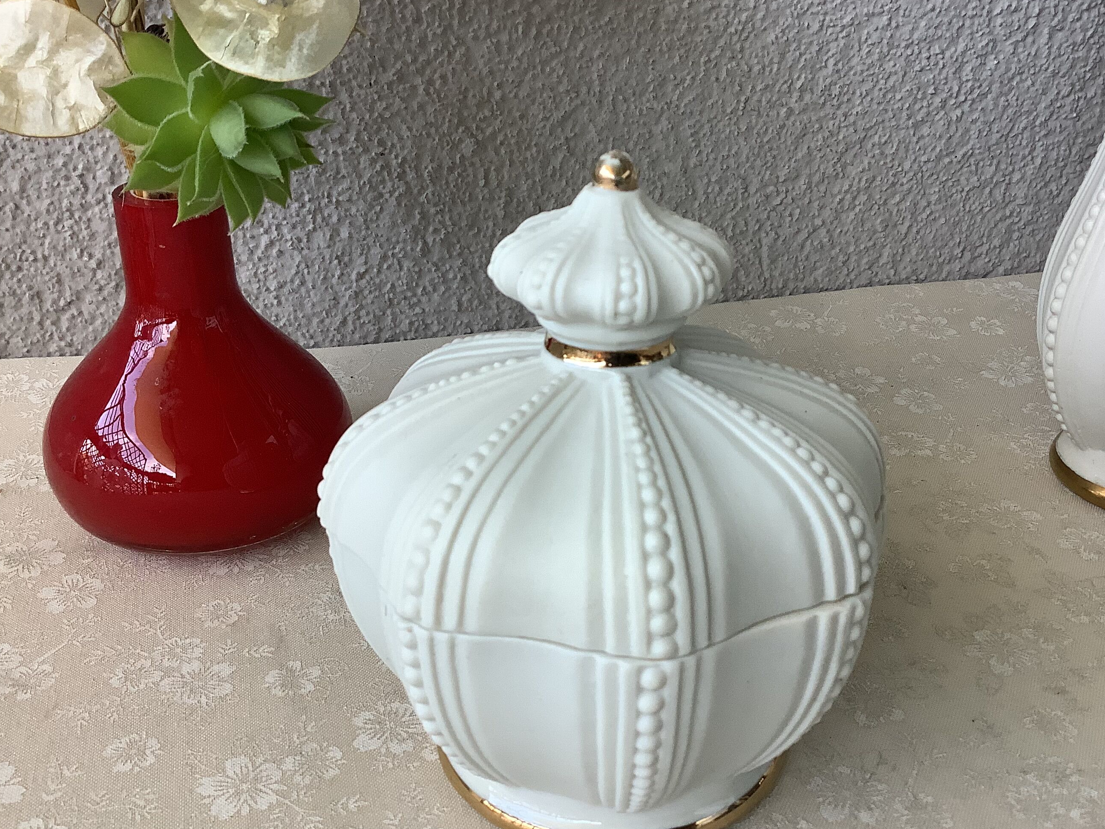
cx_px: 615
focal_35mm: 39
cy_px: 462
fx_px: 1245
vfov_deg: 36.8
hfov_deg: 47.8
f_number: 2.4
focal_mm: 3.3
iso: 64
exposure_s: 1/100
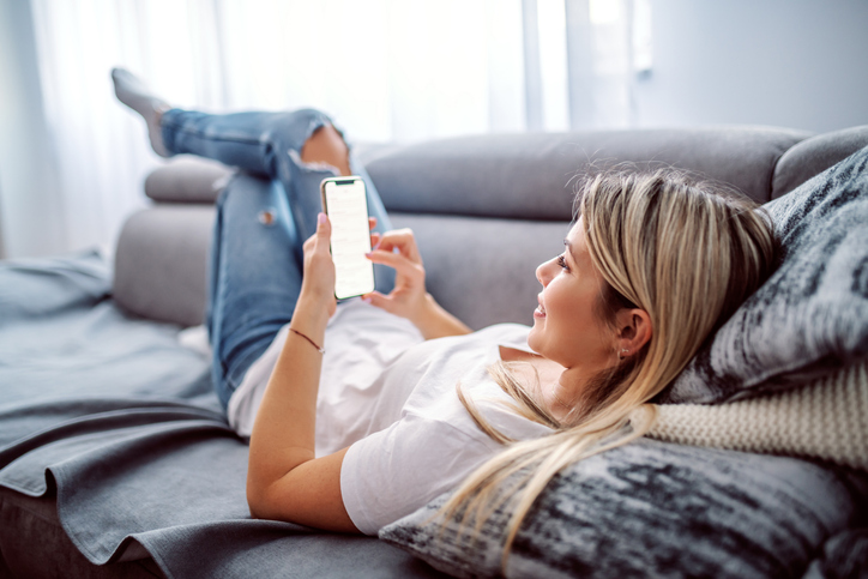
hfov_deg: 54.4
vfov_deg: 37.9
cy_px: 290
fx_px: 844
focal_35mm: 35
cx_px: 434
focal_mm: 35
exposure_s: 1/125
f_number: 1.4
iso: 320
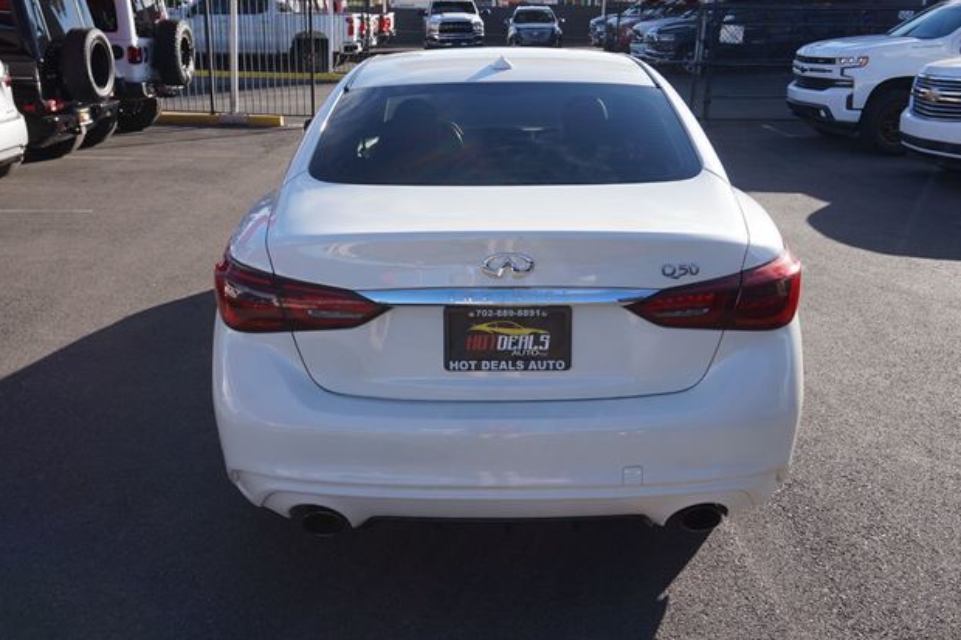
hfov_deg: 57.9
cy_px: 316
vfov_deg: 40.5
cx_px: 488
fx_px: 868
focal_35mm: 33
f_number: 7.1
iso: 100
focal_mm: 21
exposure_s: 1/250
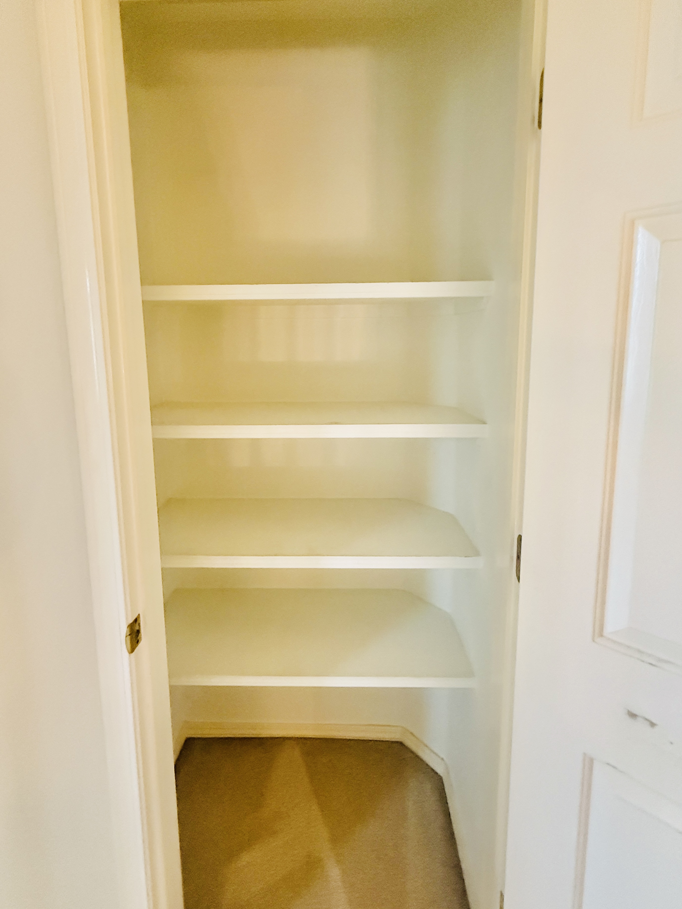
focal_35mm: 14
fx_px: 368
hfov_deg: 85.7
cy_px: 454
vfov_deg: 102.1
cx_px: 341
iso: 800
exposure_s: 1/60
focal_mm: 2.22
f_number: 2.2
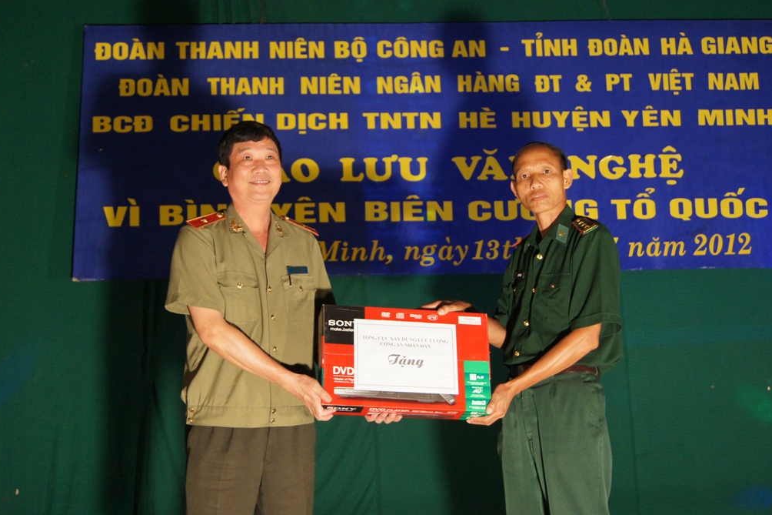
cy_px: 261
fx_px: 1147
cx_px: 383
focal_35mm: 54
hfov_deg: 37.2
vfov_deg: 25.3
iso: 1000
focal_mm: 35
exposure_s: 1/60
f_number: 4.5
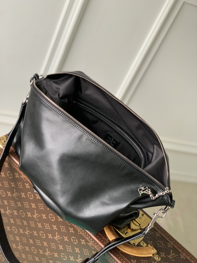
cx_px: 98
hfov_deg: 28.0
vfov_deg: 36.8
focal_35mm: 52
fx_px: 395
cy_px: 132
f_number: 2.4
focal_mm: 6
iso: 125
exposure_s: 1/60
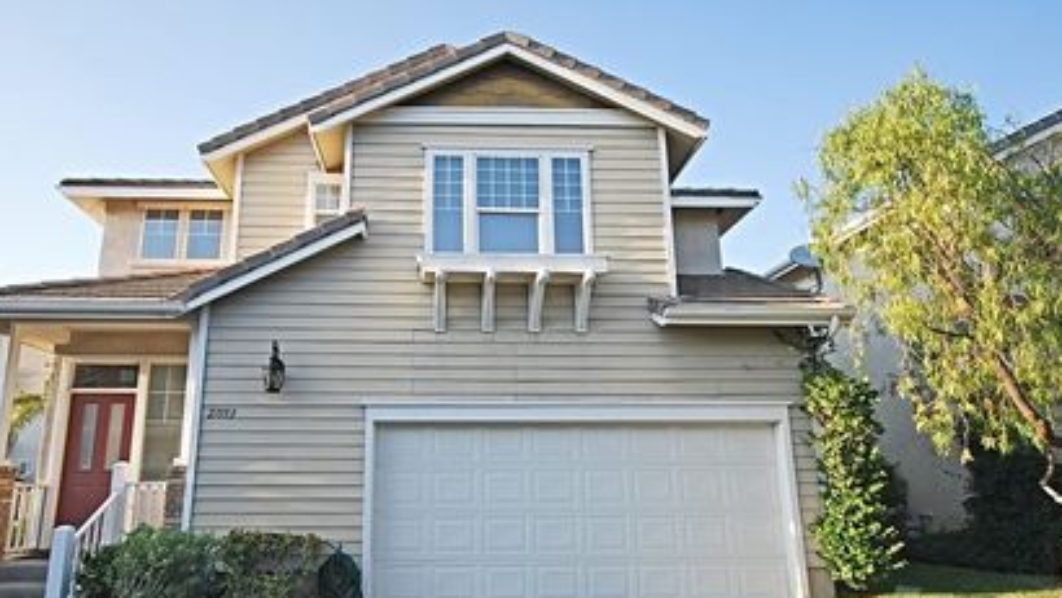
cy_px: 344
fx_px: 648
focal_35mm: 23
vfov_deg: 49.4
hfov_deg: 78.3
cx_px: 461
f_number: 6.3
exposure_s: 1/160
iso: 100
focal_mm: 12
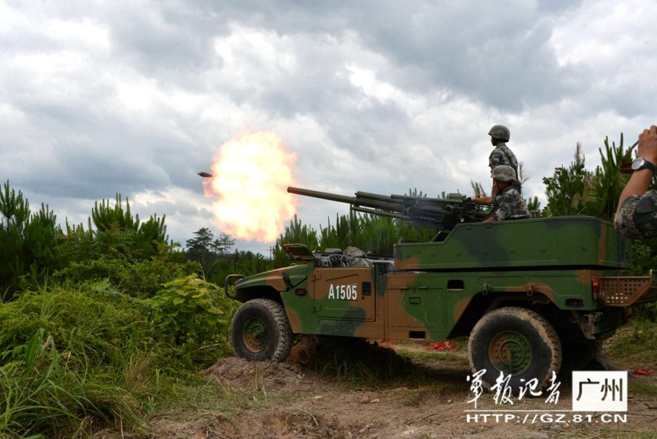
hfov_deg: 54.4
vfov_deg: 37.9
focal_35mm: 35
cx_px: 328
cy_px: 220
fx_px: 639
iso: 1600
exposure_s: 1/4000
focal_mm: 35
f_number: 9.5
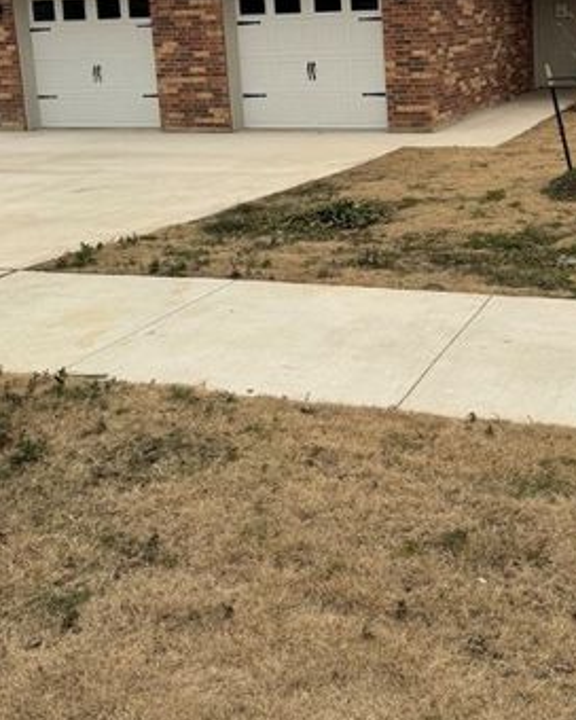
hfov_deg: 32.2
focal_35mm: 46
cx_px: 424
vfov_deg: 39.0
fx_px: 980
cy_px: 156
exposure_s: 1/264
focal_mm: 6.86
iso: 64
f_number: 1.78
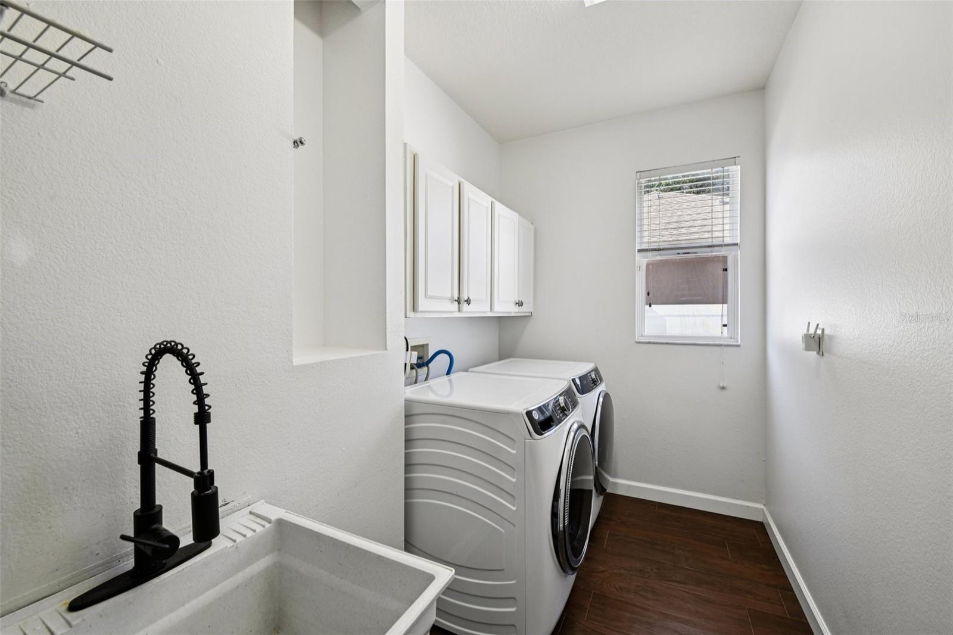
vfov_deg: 81.2
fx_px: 371
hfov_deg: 104.3
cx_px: 476
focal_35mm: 14
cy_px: 318
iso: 400
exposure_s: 1/60
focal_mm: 14
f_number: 8
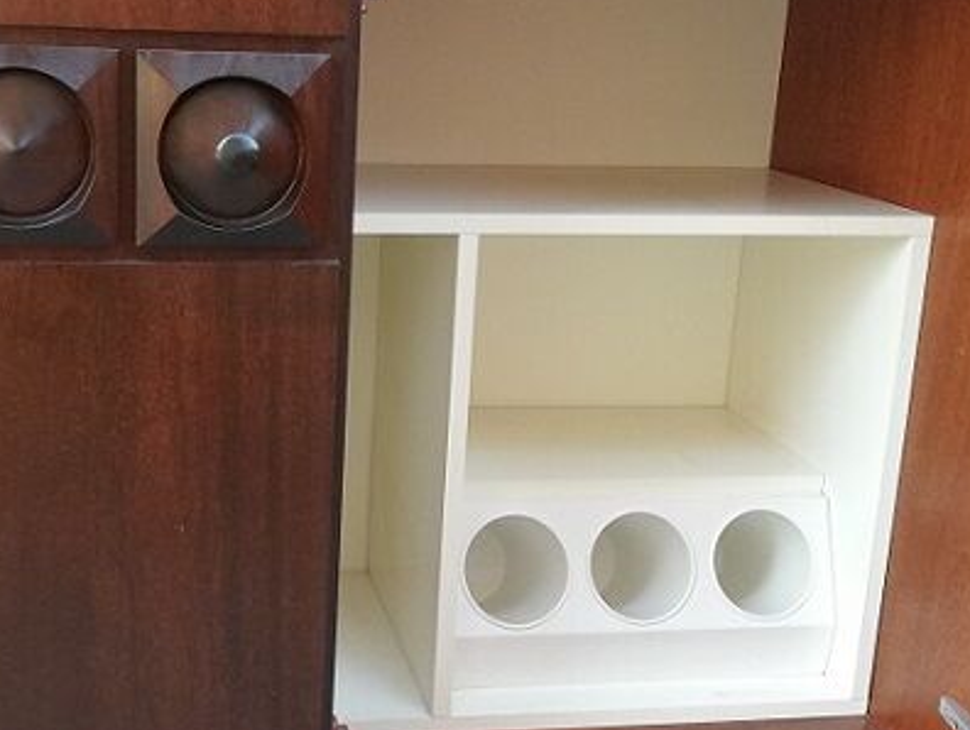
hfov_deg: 38.3
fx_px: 1375
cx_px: 305
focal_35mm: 49
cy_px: 317
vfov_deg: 29.7
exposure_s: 1/50
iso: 160
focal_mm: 3.81
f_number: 2.2
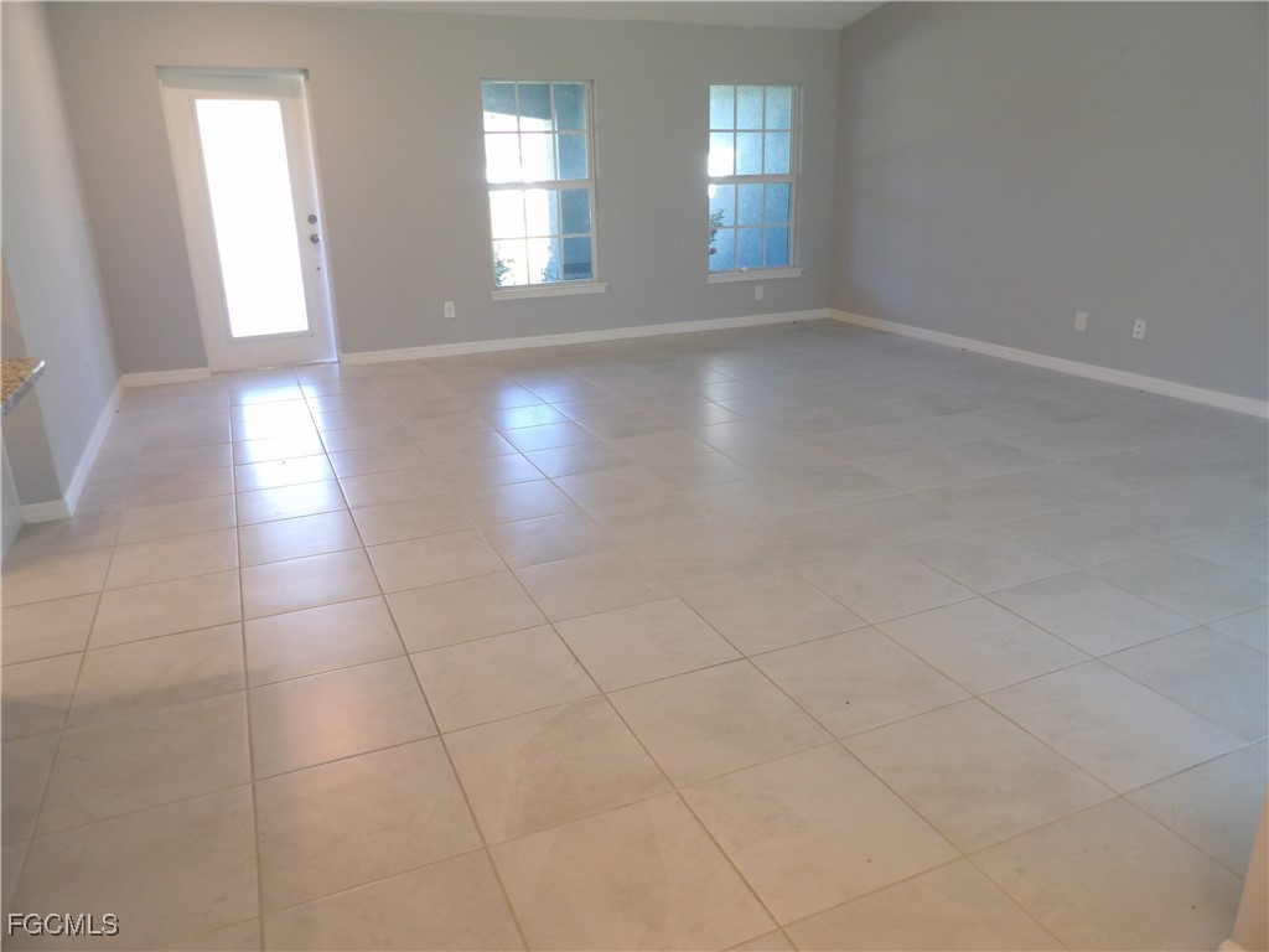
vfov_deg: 56.8
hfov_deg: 71.6
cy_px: 476
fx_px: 880
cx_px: 634
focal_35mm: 24
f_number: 3.2
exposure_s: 1/25
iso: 200
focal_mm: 4.3
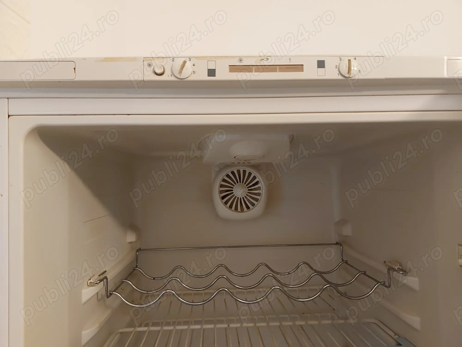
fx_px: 320
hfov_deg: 71.6
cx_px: 231
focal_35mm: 24
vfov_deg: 56.8
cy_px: 174
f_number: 1.8
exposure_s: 1/24
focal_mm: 5.23
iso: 400
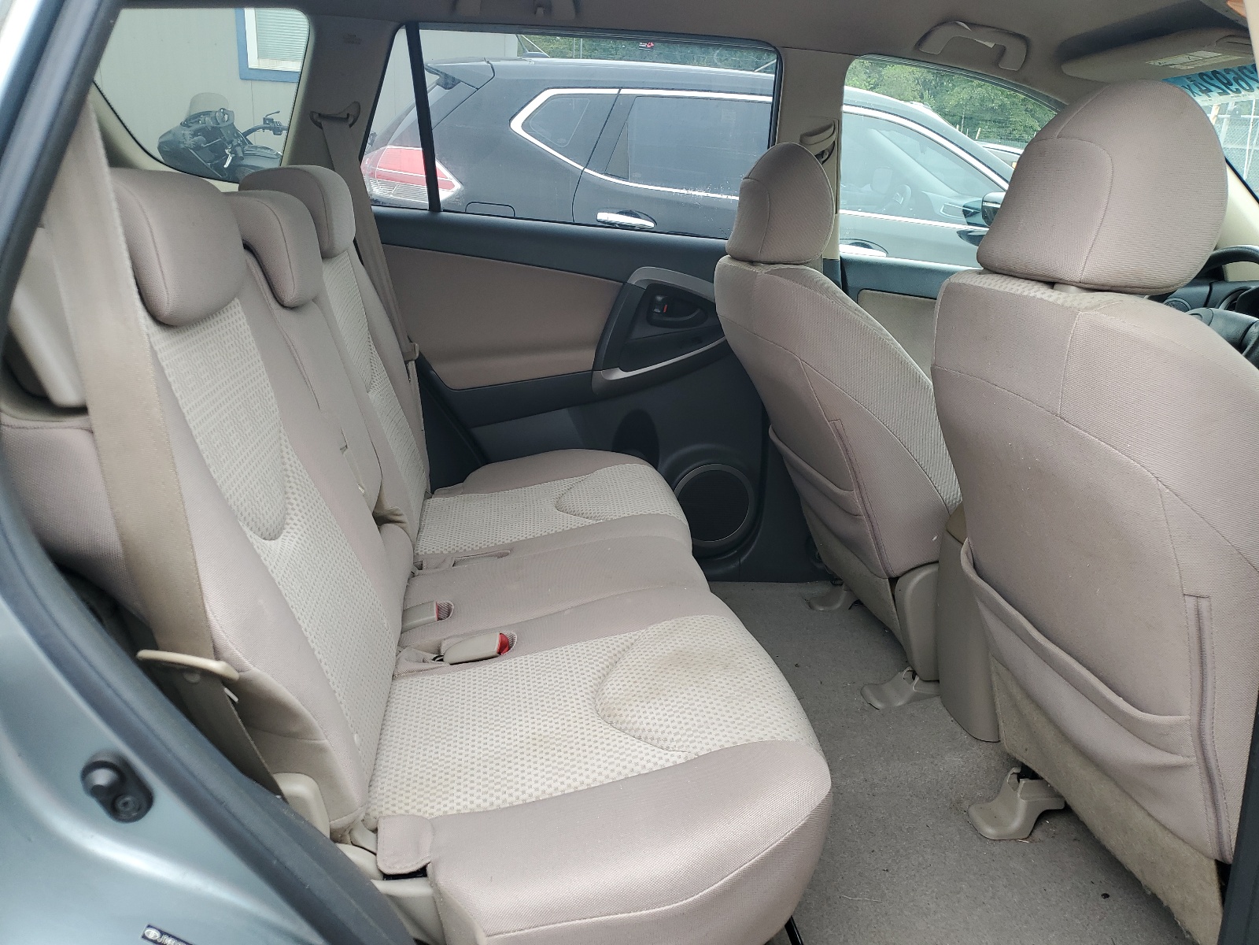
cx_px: 630
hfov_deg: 67.3
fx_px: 946
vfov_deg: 53.1
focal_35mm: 26
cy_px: 472
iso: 50
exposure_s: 1/154
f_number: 1.5
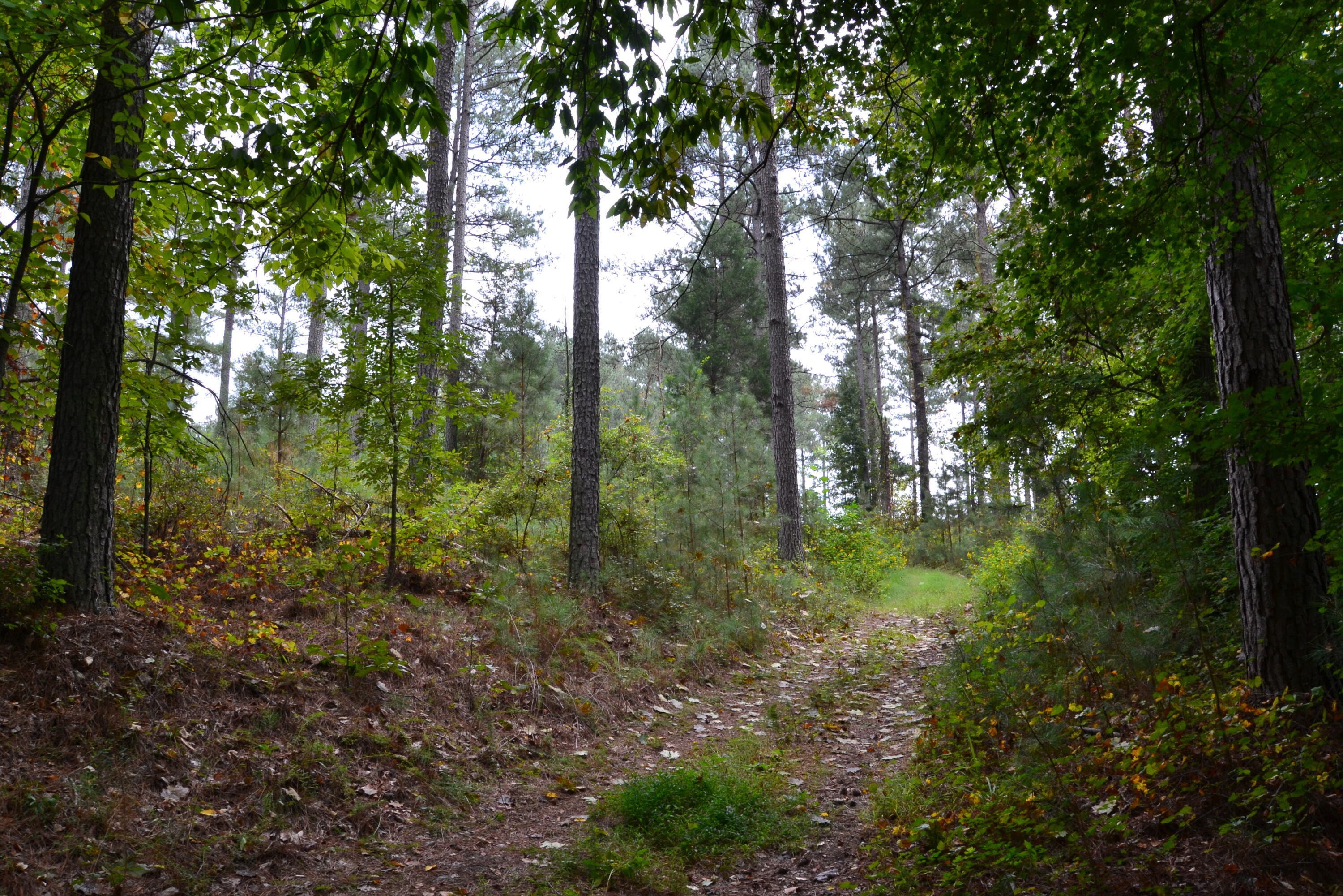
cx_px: 672
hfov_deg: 67.4
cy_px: 448
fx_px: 1007
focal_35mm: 27
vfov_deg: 47.9
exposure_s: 1/100
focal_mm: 18
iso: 400
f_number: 9
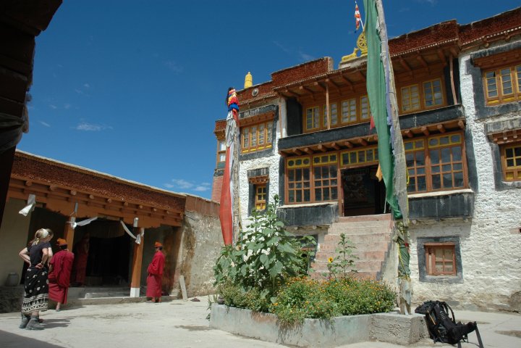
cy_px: 174
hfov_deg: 67.4
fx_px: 391
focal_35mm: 27
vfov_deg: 47.9
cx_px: 260
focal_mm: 18
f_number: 10
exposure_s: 1/400
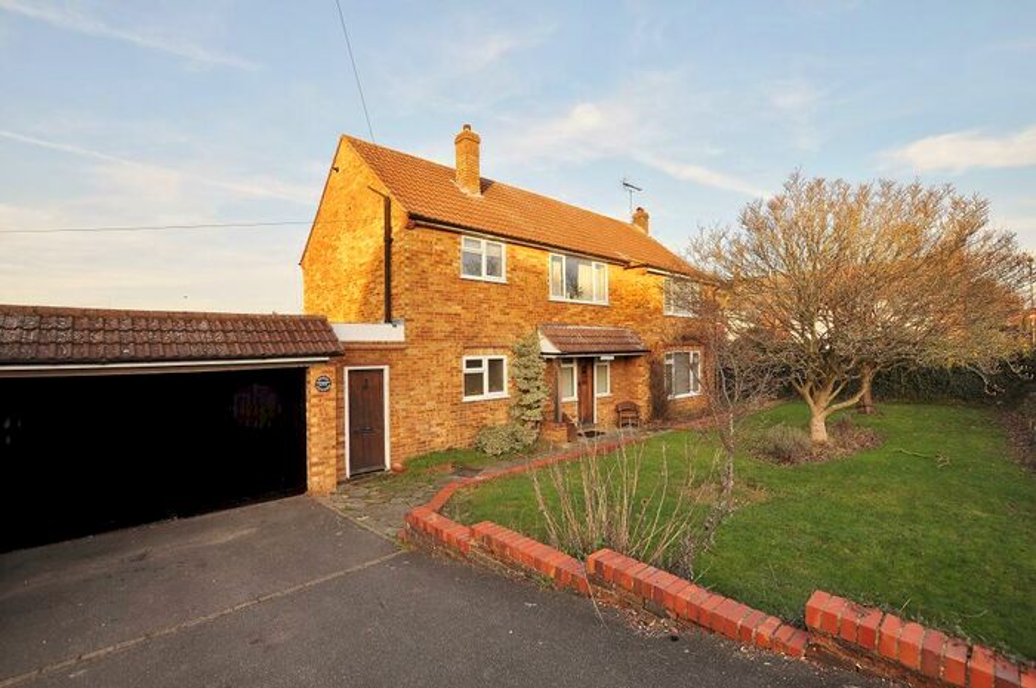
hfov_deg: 100.5
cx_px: 518
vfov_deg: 77.2
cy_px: 344
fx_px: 431
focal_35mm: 15
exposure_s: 1/160
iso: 200
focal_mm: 10
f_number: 6.3
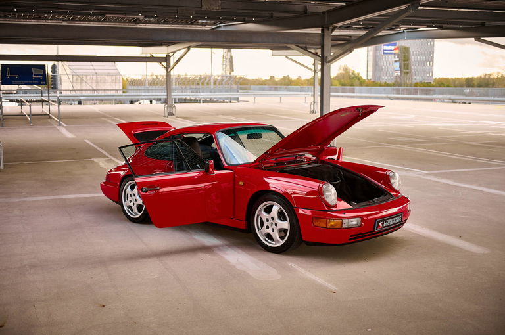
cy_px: 168
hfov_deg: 43.7
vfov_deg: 29.8
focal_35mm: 45
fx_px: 630
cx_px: 252
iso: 800
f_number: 2.8
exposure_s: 1/800
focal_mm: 45
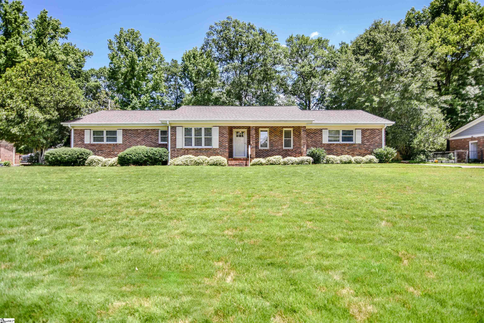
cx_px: 242
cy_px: 162
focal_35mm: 16
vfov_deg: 72.0
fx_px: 222
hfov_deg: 95.0
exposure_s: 1/1250
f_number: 2.8
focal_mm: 11
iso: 160
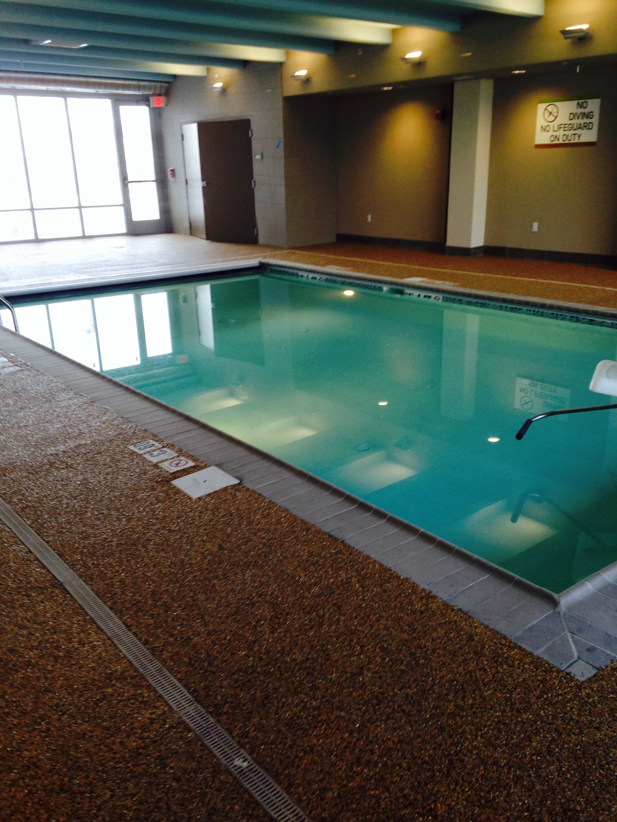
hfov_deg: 42.9
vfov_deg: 55.4
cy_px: 411
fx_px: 784
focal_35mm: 33
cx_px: 308
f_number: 2.4
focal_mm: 4.12
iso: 64
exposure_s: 1/30
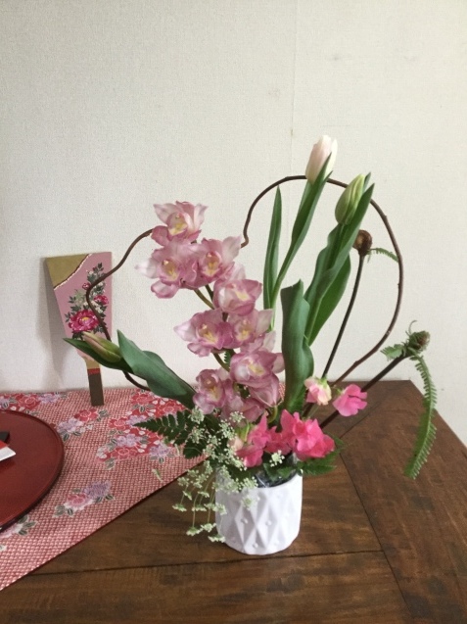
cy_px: 312
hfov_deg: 45.4
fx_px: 558
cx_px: 234
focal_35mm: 31
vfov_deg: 58.4
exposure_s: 1/30
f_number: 2.4
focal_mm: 3.3
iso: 125
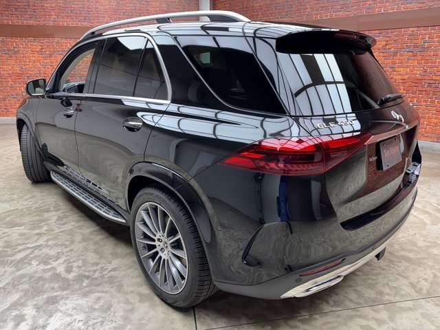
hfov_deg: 71.6
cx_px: 220
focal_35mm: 24
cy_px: 165
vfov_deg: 56.8
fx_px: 305
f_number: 1.78
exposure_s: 1/120
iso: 160
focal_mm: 6.76
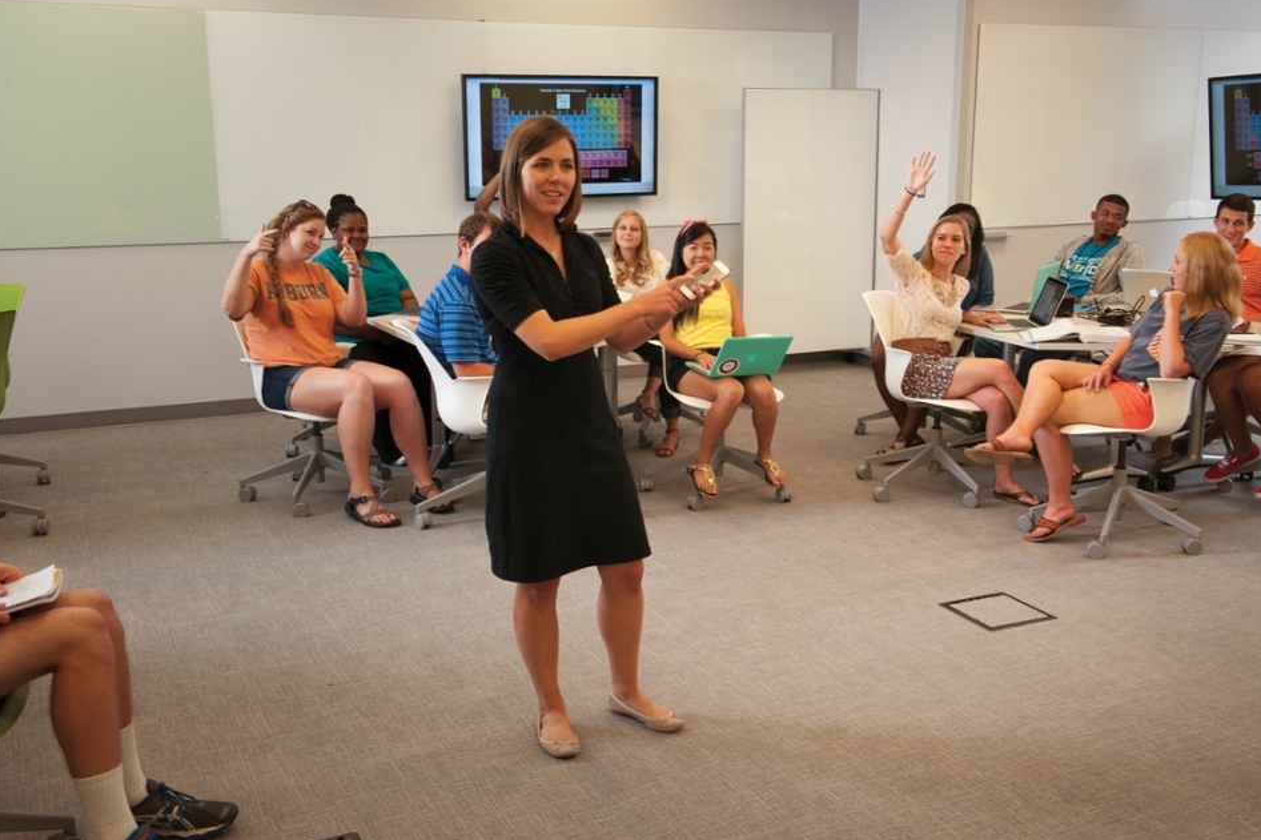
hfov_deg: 50.7
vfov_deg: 35.0
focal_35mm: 38
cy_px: 414
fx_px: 1331
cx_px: 660
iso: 800
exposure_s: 1/30
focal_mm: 36
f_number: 9
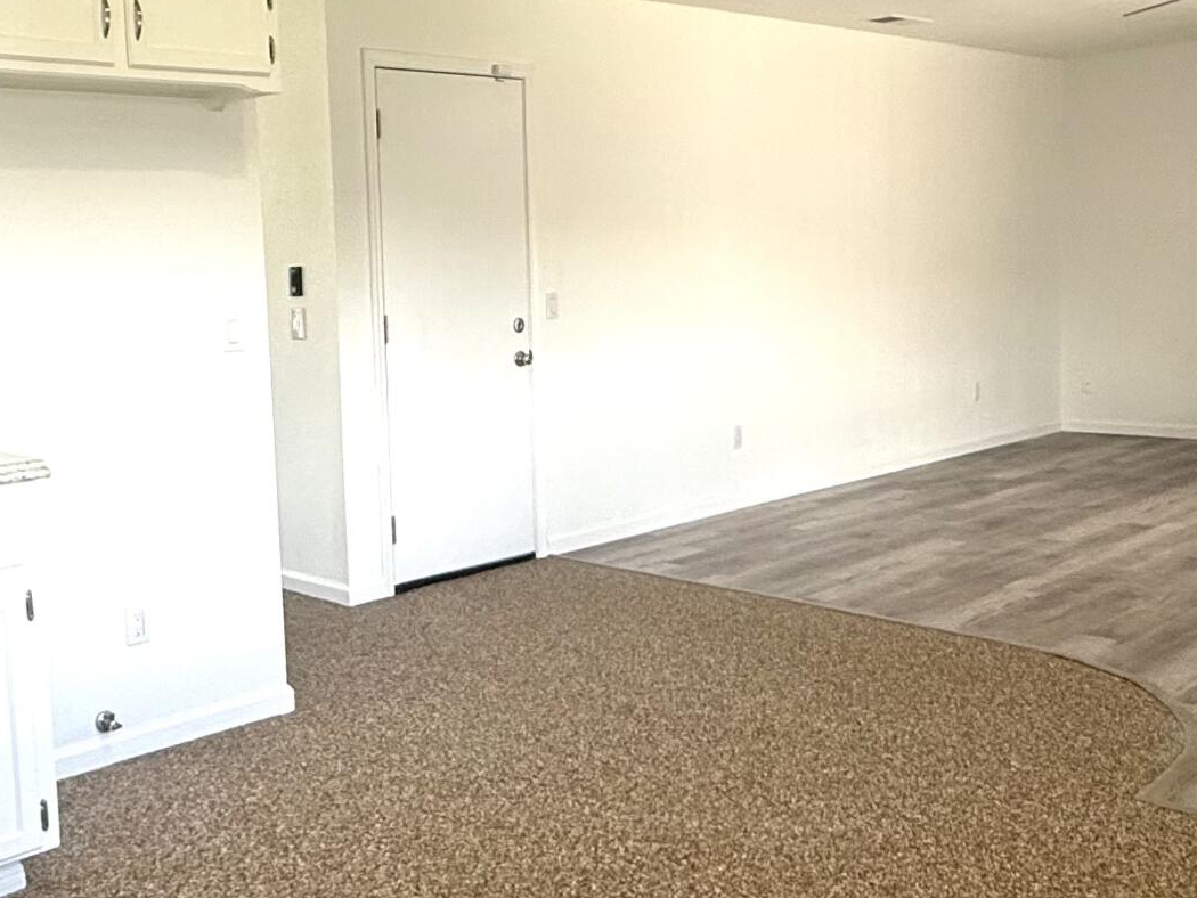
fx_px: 1383
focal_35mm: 40
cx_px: 383
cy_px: 376
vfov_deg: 35.9
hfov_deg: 45.9
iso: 125
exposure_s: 1/120
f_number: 2.2
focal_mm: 2.22
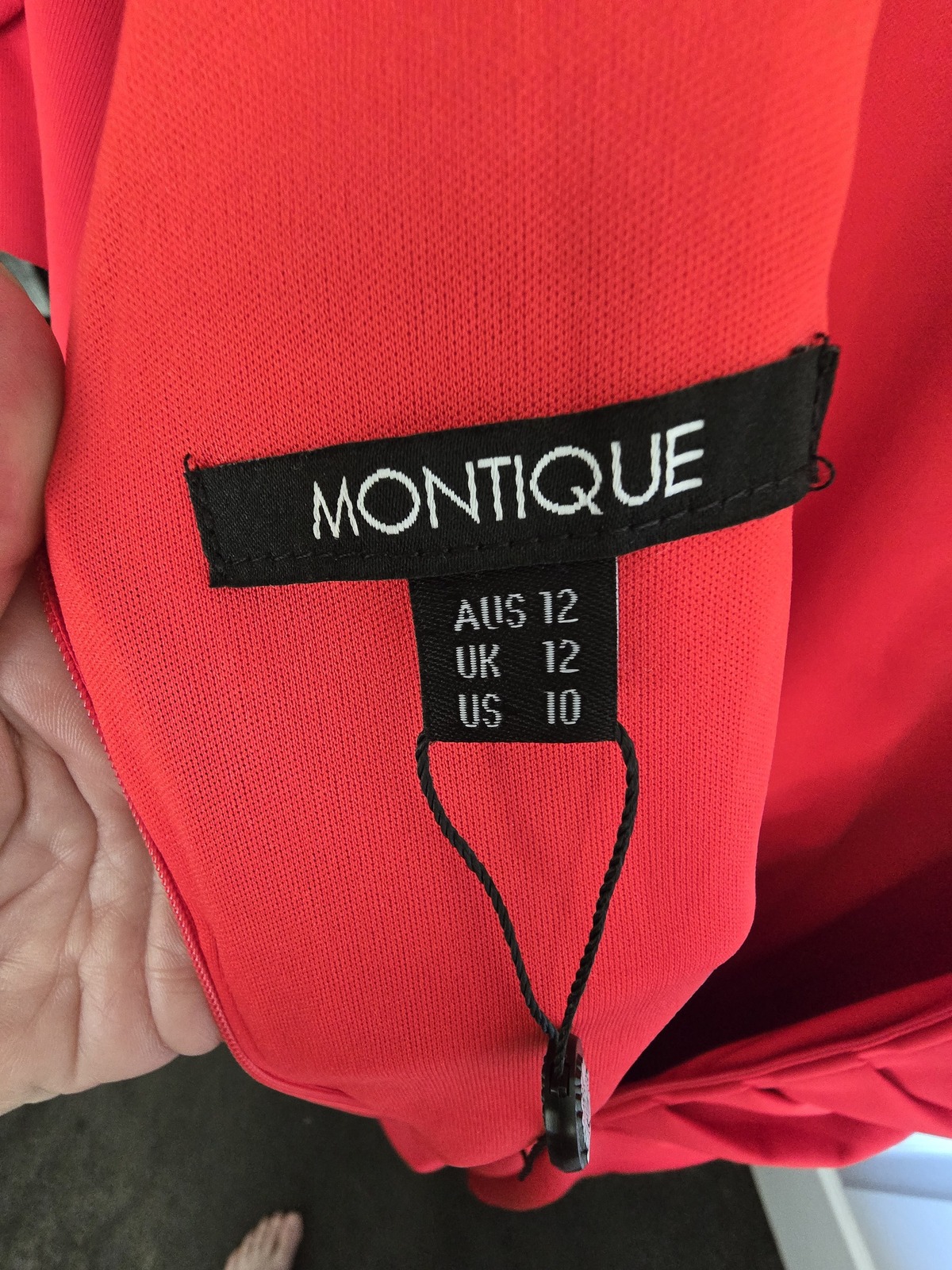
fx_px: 477
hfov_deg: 89.9
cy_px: 635
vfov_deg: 106.2
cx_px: 476
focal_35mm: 13
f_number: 2.2
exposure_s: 1/60
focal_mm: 2.2
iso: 500
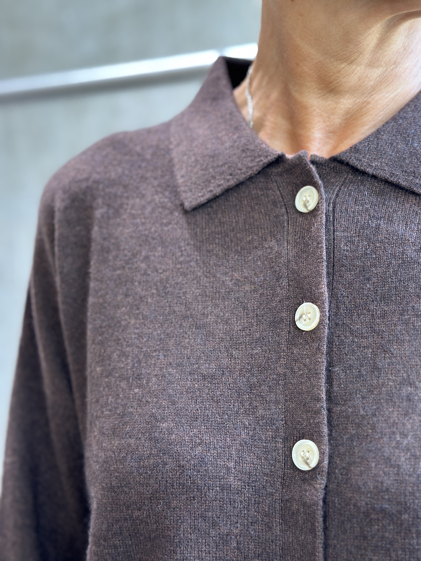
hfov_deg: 30.3
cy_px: 280
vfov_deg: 39.7
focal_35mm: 48
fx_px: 778
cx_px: 210
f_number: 1.78
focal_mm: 6.86
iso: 200
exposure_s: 1/60
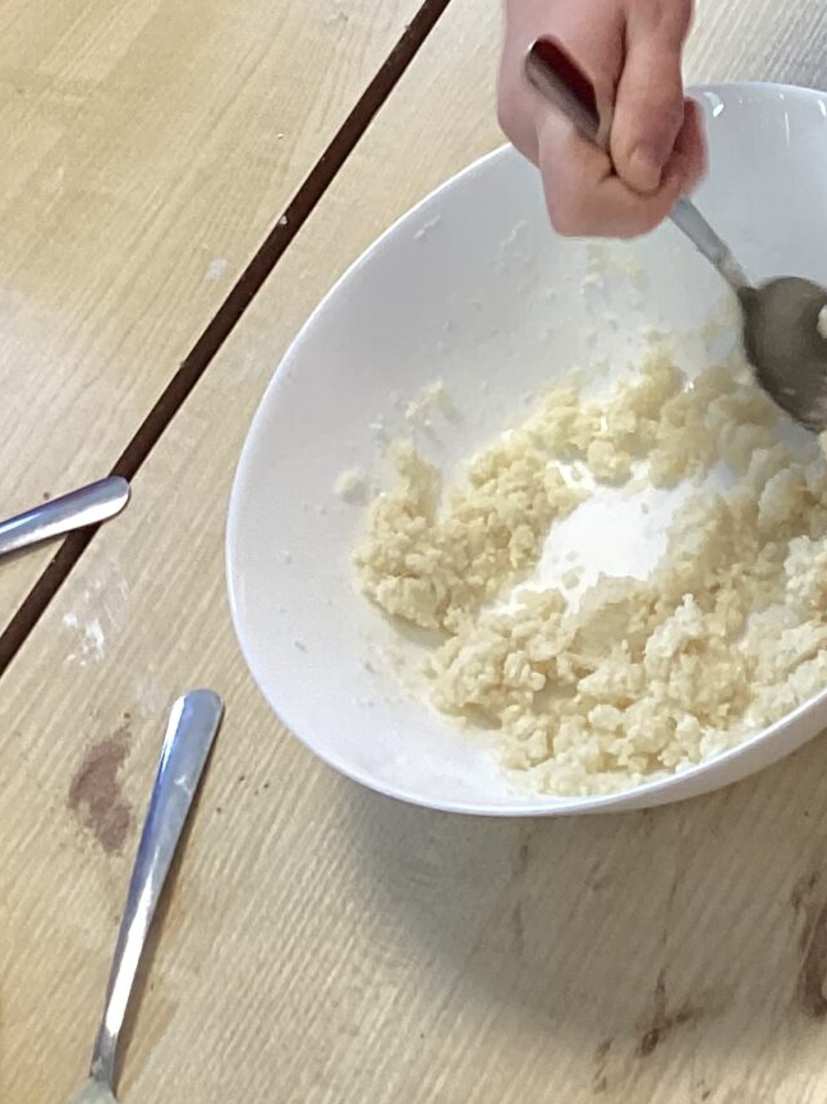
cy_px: -494
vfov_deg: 19.0
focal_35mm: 92
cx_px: 974
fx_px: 2931
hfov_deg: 15.5
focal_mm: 3.3
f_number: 2.4
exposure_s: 1/50
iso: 100
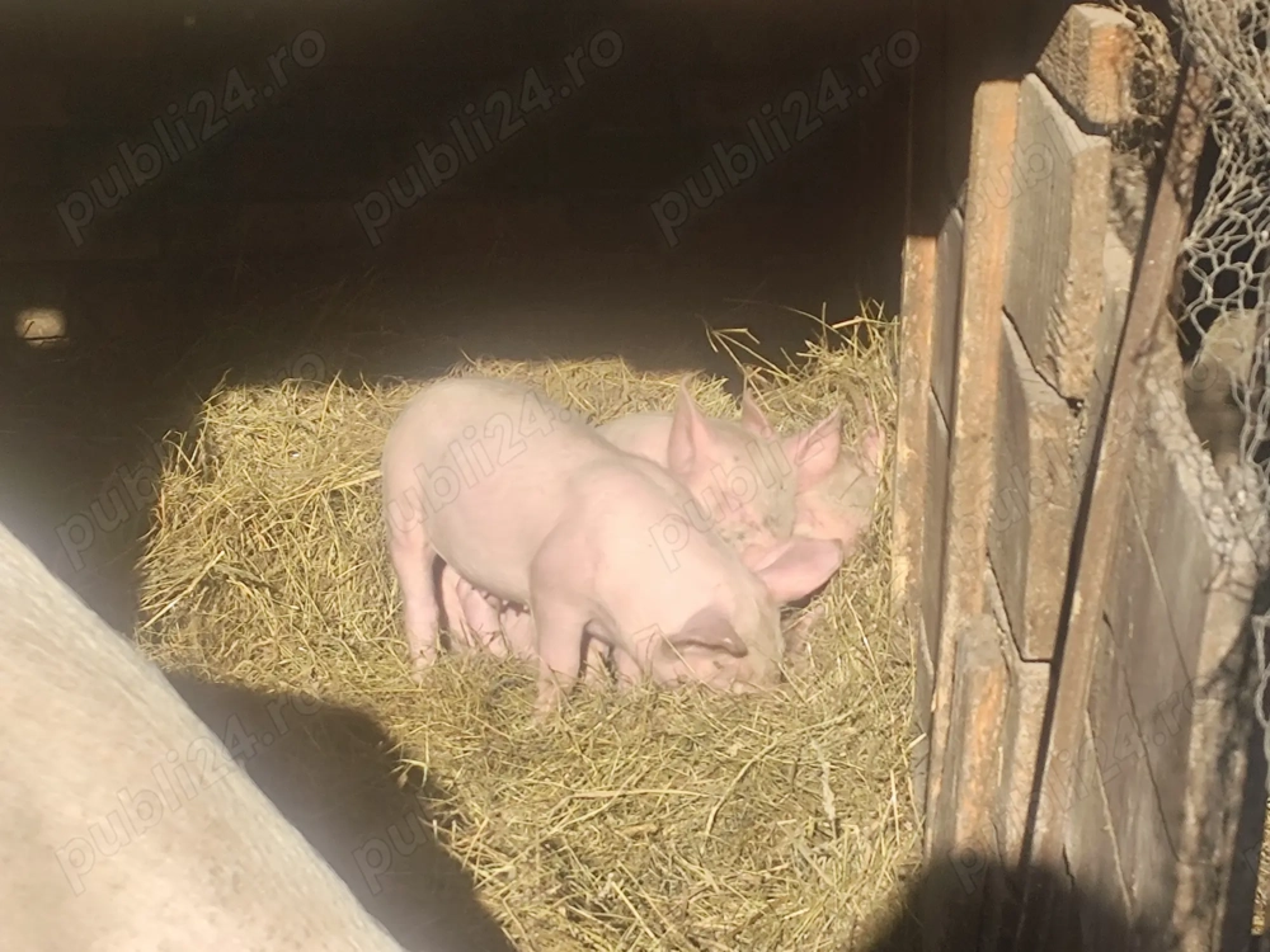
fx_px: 4586
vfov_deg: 11.9
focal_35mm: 125
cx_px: 635
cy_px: 476
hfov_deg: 15.8
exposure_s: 1/940
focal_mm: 6.19
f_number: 1.65
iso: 50
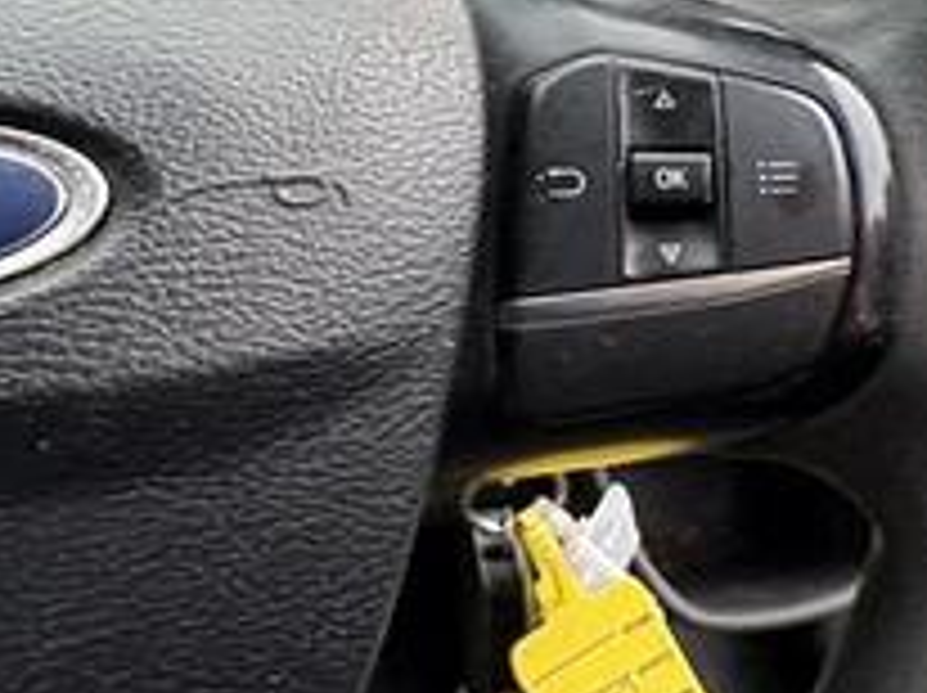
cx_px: 274
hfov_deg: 31.3
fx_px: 1632
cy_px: 58
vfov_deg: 23.3
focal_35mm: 61
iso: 100
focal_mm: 2.22
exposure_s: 1/140
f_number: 2.2
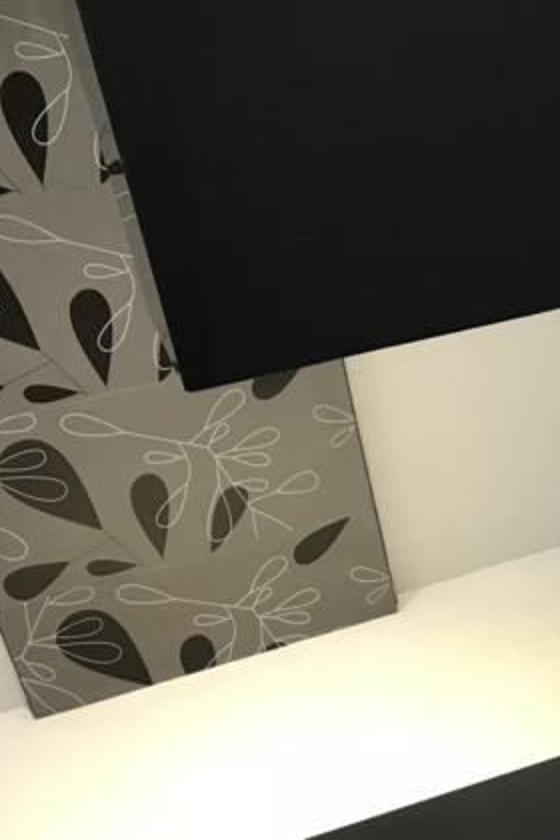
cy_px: 738
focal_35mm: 71
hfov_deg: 17.7
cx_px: 776
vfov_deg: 27.5
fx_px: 1657
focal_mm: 3.99
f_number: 1.8
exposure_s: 1/24
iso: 40
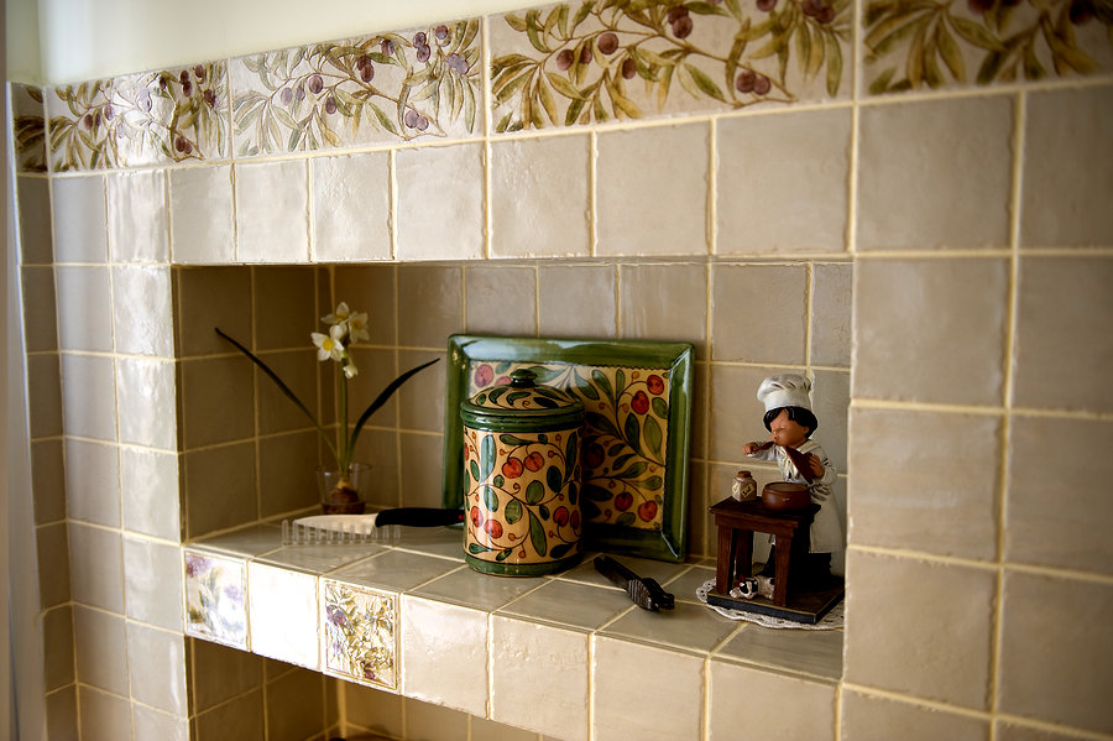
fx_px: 989
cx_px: 556
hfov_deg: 58.7
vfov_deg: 41.1
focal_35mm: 32
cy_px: 370
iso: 200
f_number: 2.8
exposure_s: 1/13
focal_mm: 32
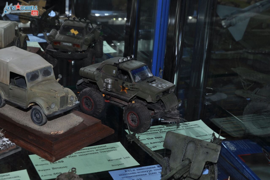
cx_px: 135
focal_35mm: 75
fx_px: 562
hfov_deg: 27.0
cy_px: 90
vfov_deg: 18.1
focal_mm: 50
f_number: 11
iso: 200
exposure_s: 1/200
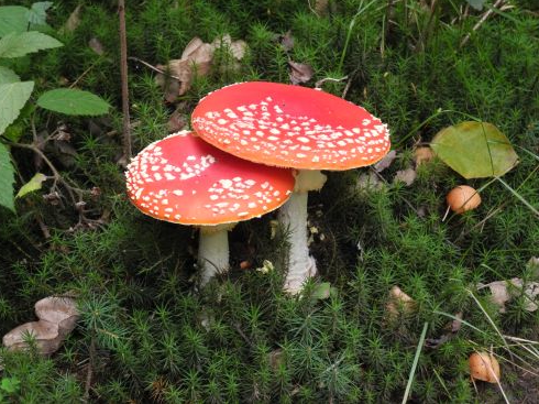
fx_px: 1167
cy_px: 182
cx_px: 274
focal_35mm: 75
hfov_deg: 26.0
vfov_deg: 19.6
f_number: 4
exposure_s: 1/25
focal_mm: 14.5
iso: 400
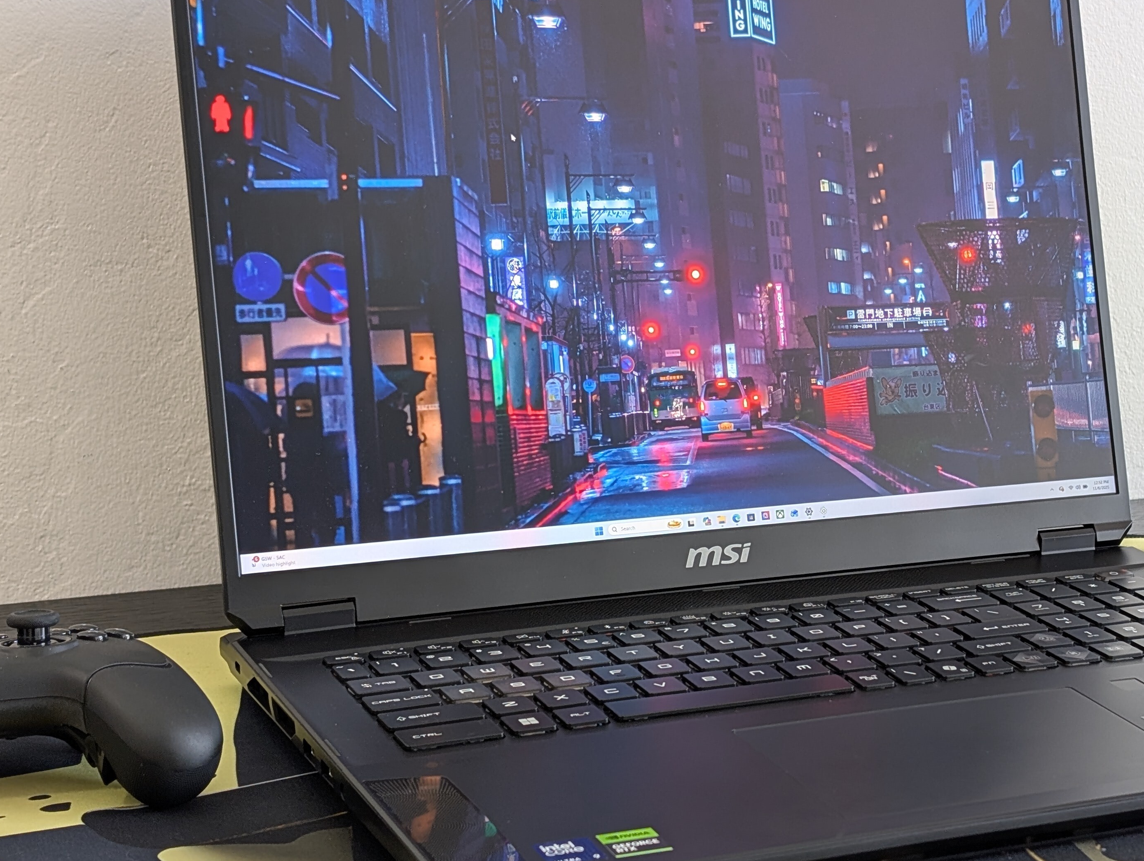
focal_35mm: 72
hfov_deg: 26.7
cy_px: 434
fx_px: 2383
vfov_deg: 20.5
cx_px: 831
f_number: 1.68
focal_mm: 6.9
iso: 29
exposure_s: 1/30
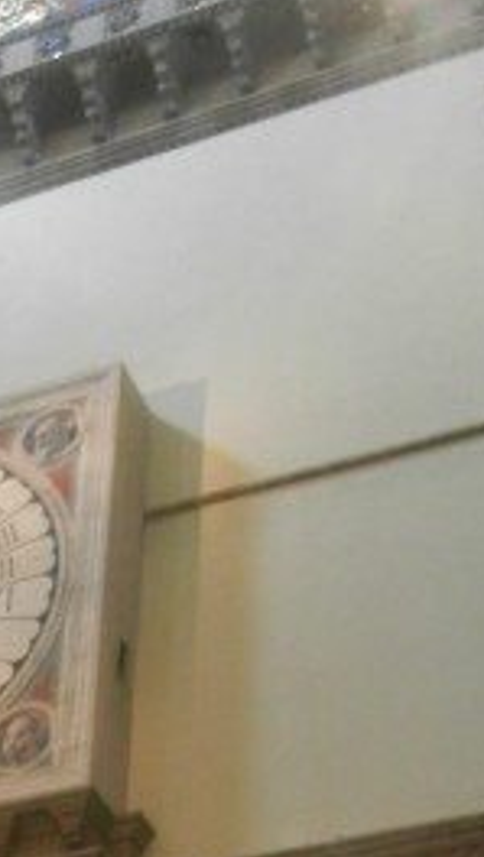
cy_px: 844
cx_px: 140
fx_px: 2162
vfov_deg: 21.7
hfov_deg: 12.7
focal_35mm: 95
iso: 200
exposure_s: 1/2.3
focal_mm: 5.4
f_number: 3.5
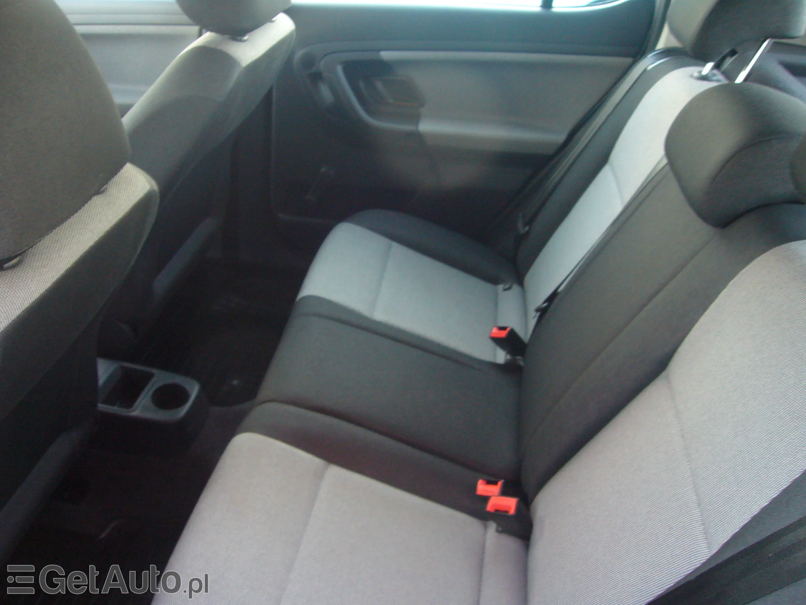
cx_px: 403
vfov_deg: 49.7
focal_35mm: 28
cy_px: 302
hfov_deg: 63.4
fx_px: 652
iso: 160
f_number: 2.8
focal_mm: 4.6
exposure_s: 1/15
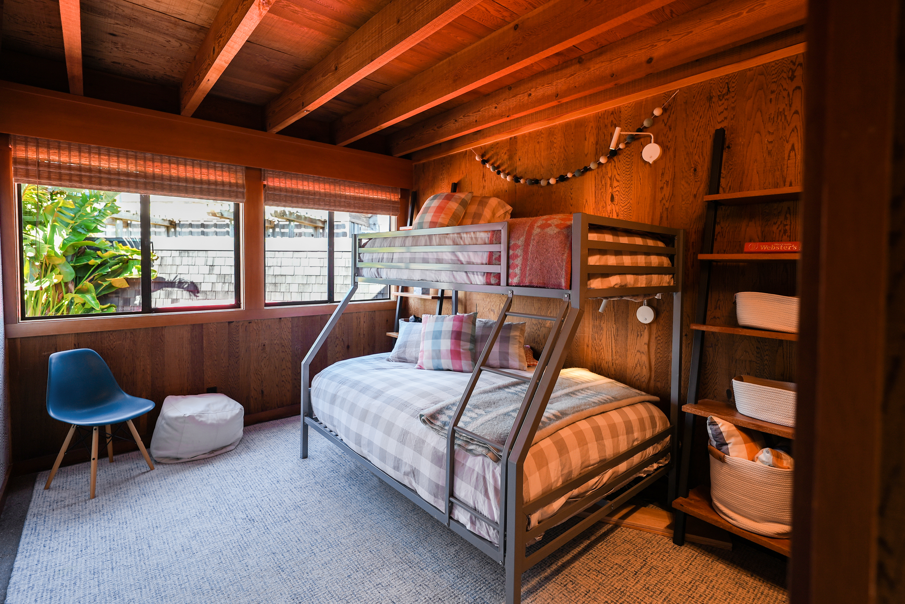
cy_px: 302
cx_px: 452
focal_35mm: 17
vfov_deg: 70.5
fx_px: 428
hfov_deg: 93.2
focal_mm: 17
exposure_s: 1/40
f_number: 2.8
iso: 80
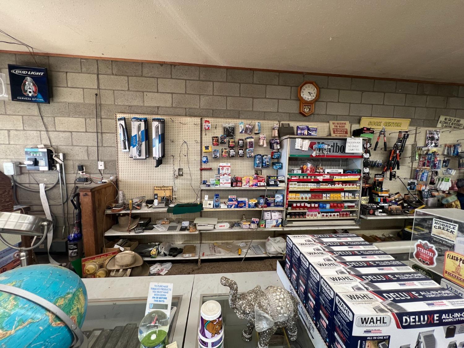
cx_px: 232
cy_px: 174
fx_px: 174
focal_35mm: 13
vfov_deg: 89.9
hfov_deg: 106.2
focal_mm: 1.57
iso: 125
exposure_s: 1/60
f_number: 1.8
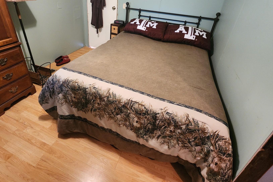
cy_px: 62
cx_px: 126
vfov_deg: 68.6
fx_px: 129
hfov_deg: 93.1
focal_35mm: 17
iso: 640
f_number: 2.2
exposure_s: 1/24
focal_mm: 2.2
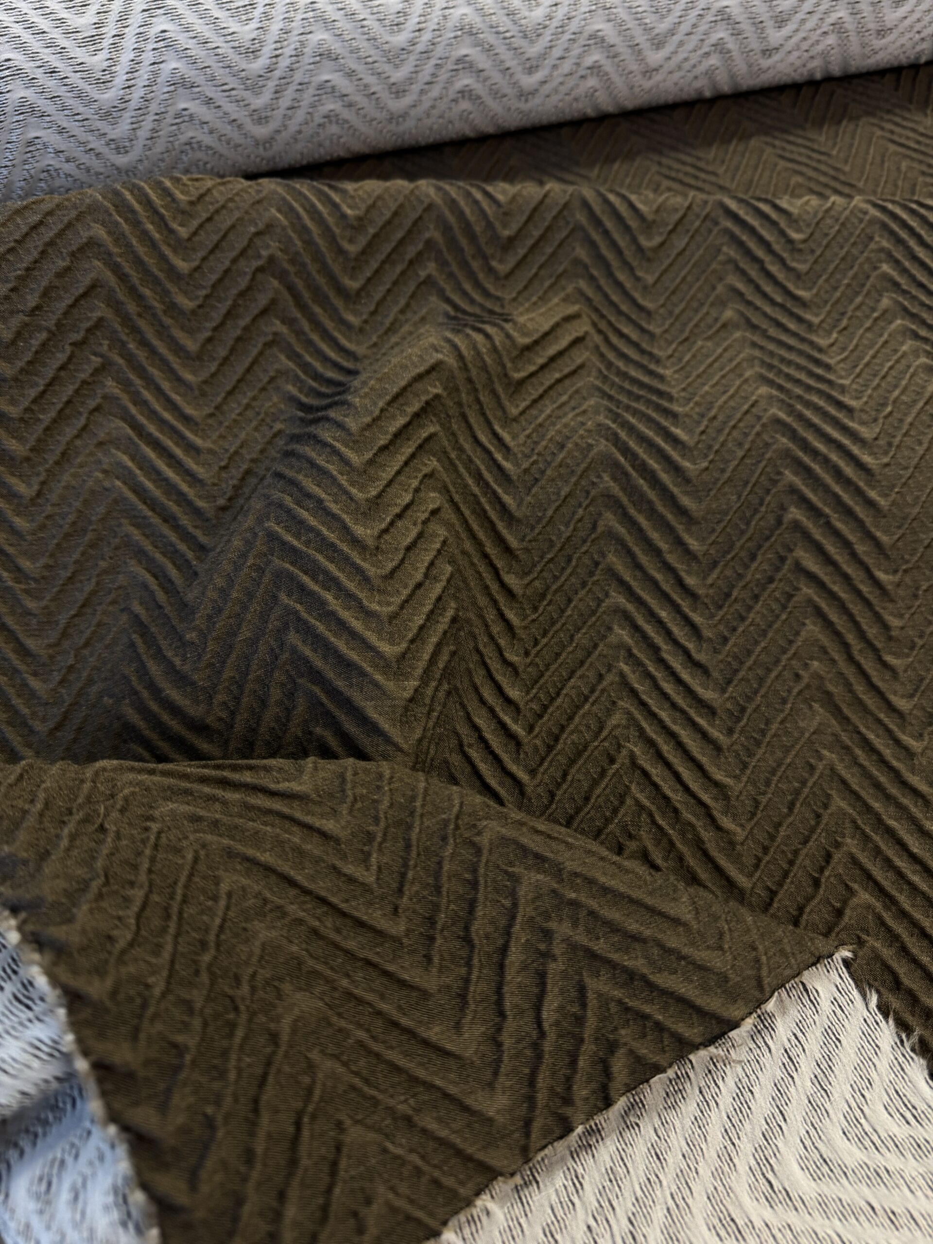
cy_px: 622
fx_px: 862
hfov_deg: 56.8
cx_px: 466
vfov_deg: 71.6
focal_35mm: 24
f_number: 1.78
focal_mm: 6.76
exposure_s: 1/50
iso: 250
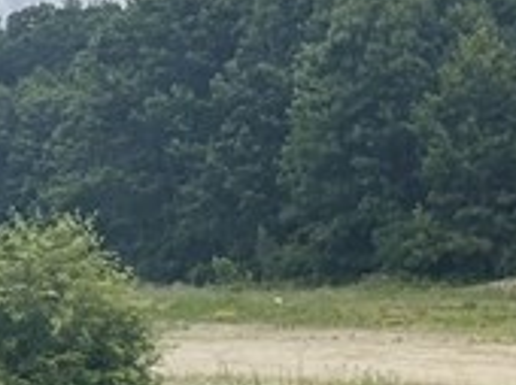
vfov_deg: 9.3
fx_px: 2337
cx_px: 719
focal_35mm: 157
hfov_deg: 12.1
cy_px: 437
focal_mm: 5.1
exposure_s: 1/3559
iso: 32
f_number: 1.6
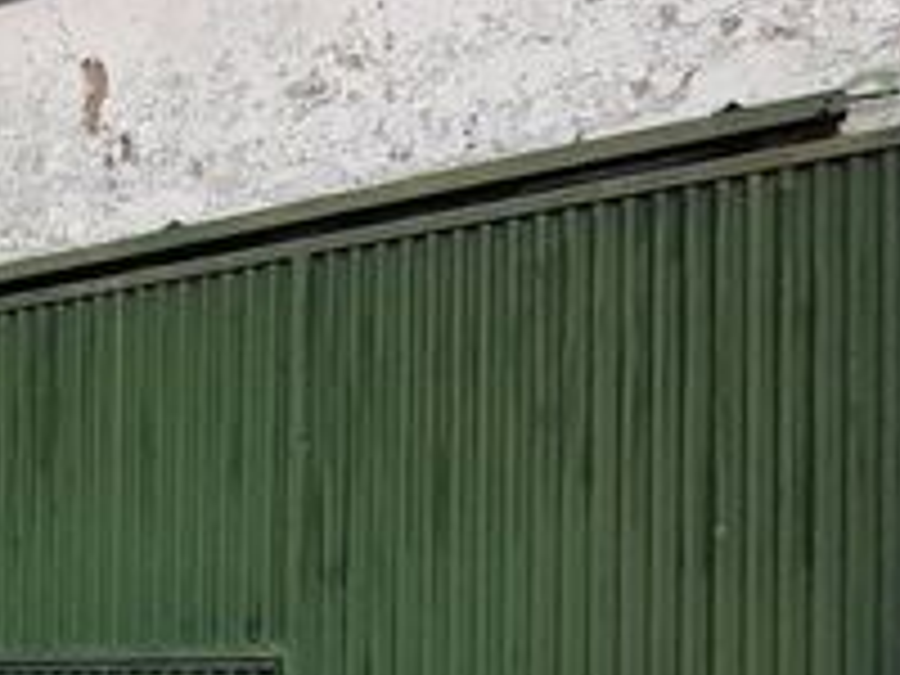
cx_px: -304
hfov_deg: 29.0
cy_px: 727
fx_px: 1352
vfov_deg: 26.1
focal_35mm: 52
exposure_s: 1/1186
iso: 40
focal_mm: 1.42
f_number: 2.2
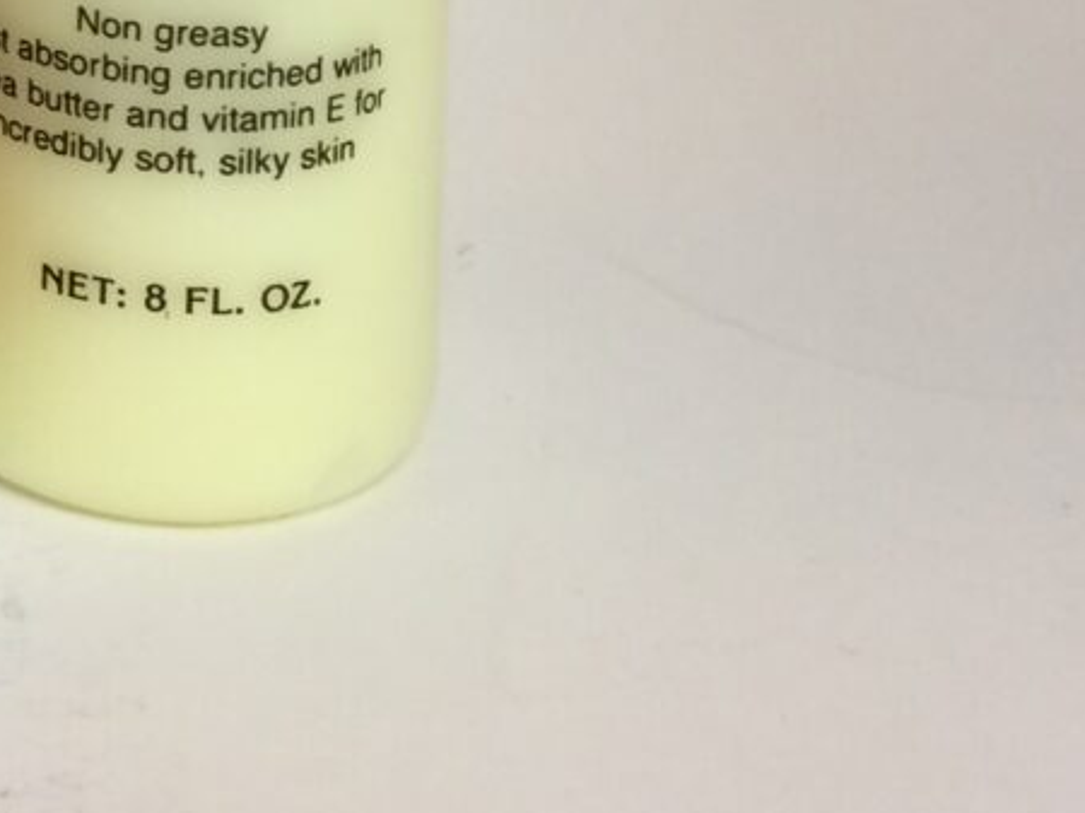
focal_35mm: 99
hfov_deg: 18.9
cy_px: -598
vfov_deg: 13.5
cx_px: -169
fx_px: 3101
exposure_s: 1/30
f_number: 2.2
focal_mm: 4.15
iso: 100
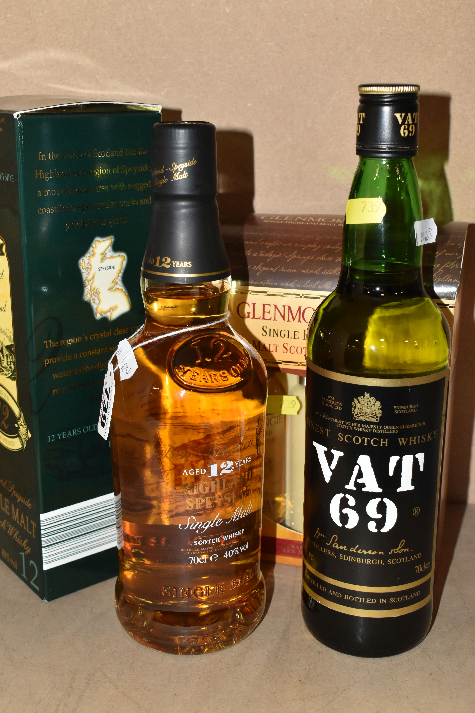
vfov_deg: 42.3
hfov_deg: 28.9
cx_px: 238
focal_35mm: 46
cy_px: 356
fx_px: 920
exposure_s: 1/60
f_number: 7.1
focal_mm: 31
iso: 800
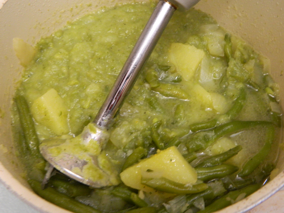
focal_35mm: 41
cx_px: 142
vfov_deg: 35.1
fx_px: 336
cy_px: 106
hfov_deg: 45.8
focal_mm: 7.3
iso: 400
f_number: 3.5
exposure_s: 1/5
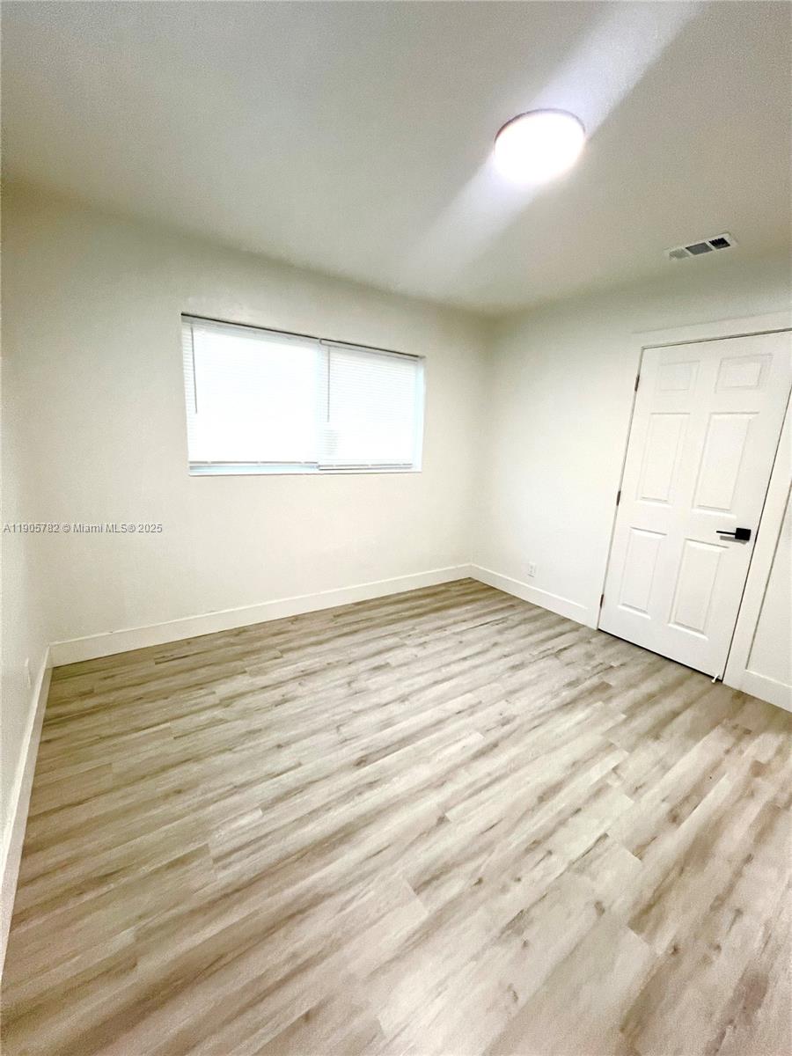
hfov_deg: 89.9
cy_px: 528
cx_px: 396
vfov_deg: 106.2
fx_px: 397
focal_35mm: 13
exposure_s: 1/120
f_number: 1.8
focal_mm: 1.57
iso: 200
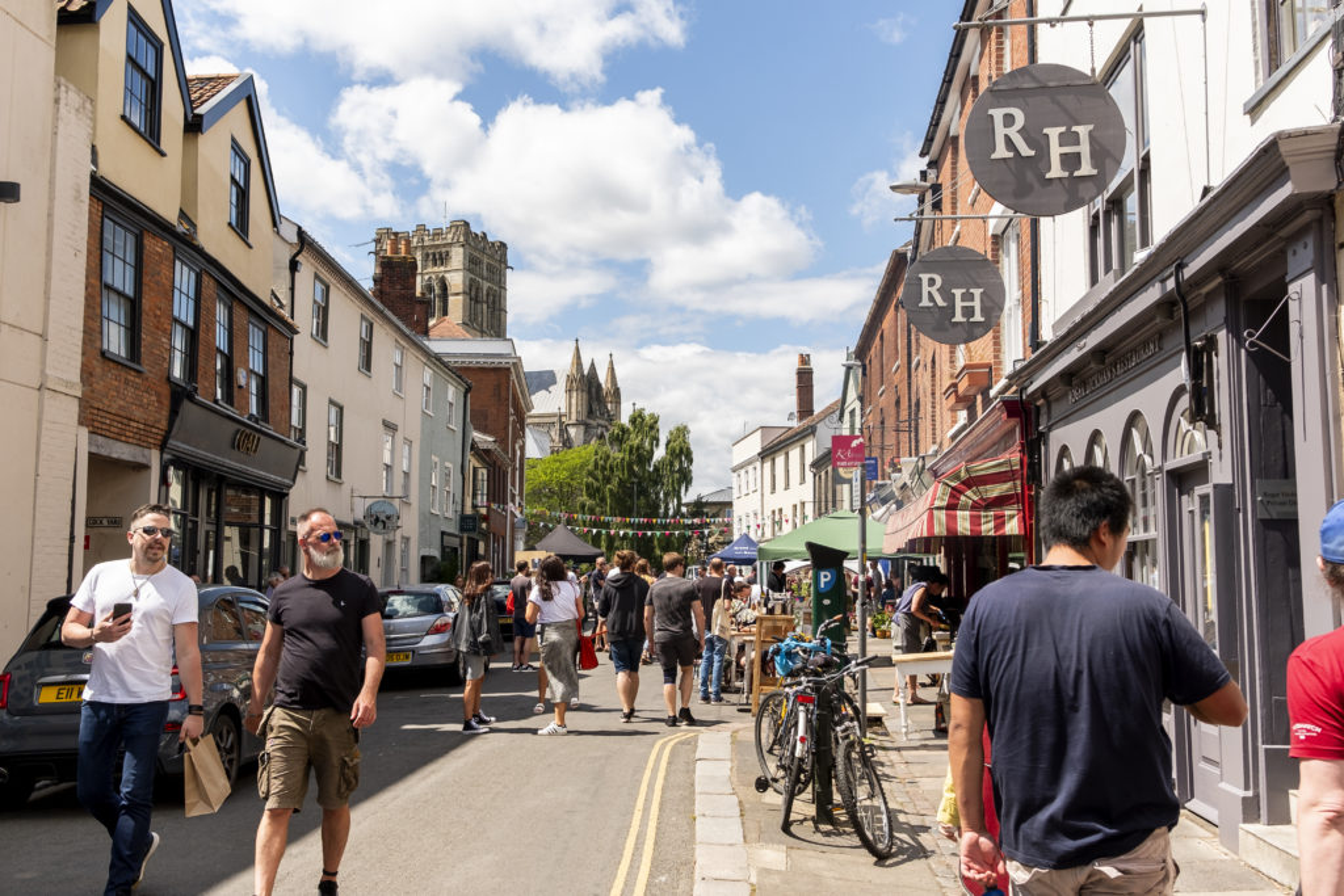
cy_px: 448
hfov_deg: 54.4
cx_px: 672
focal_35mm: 35
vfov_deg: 37.9
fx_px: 1307
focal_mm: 23
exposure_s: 1/550
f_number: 5.6
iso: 200
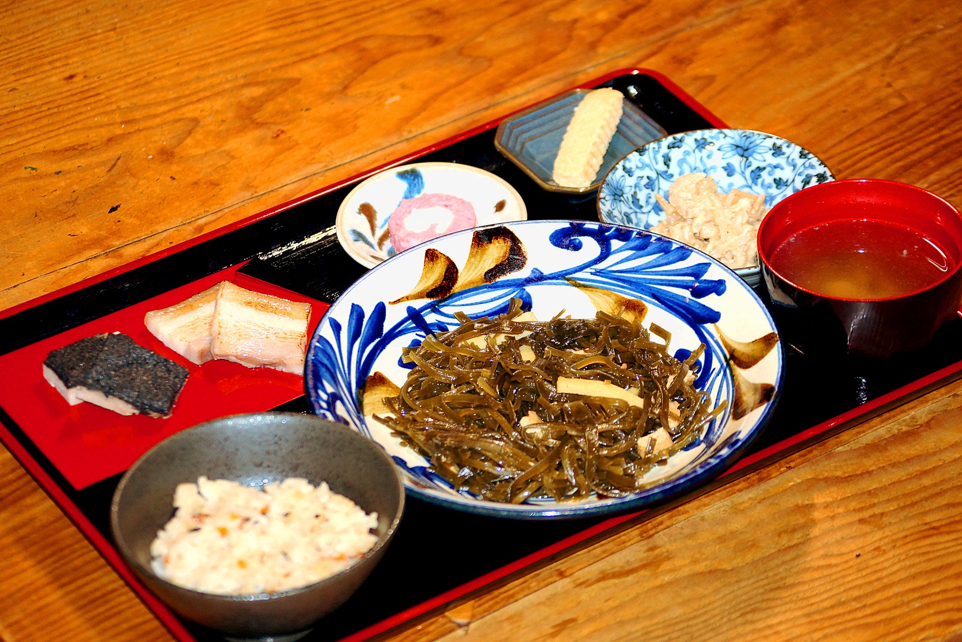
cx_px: 481
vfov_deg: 10.8
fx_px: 3407
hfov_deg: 16.1
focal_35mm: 128
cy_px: 321
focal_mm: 85
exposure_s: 1/160
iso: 400
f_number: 4
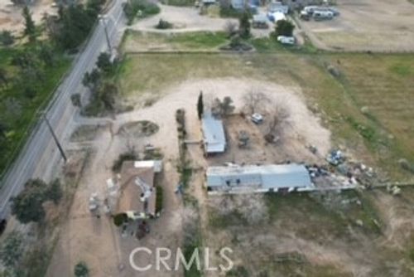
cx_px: 207
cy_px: 138
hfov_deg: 78.5
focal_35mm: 22
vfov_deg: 57.3
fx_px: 253
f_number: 2.8
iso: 100
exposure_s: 1/320
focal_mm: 8.38
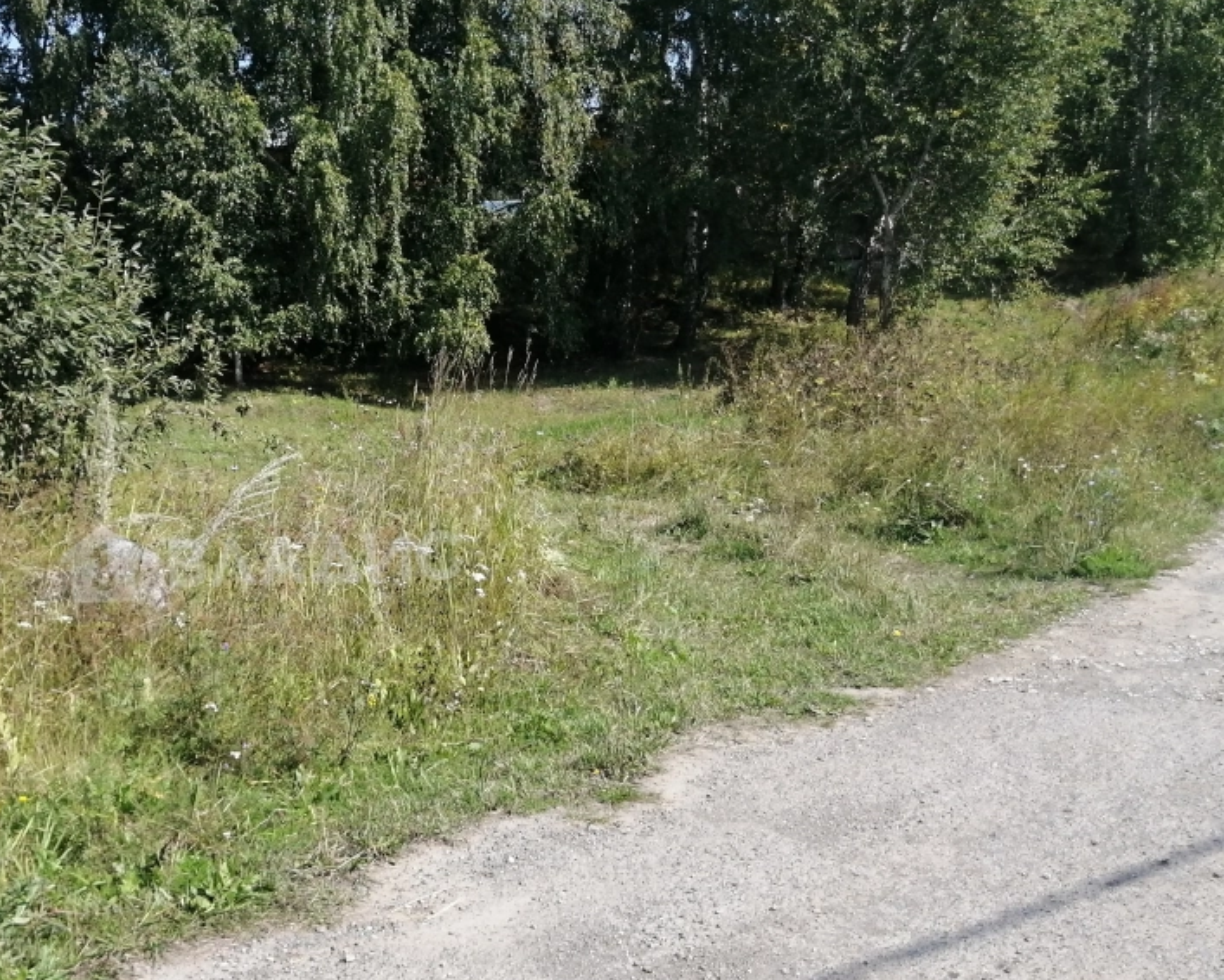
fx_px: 1631
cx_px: 261
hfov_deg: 39.7
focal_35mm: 45
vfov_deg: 33.4
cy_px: 557
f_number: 1.8
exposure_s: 1/863
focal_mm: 3.62
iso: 50
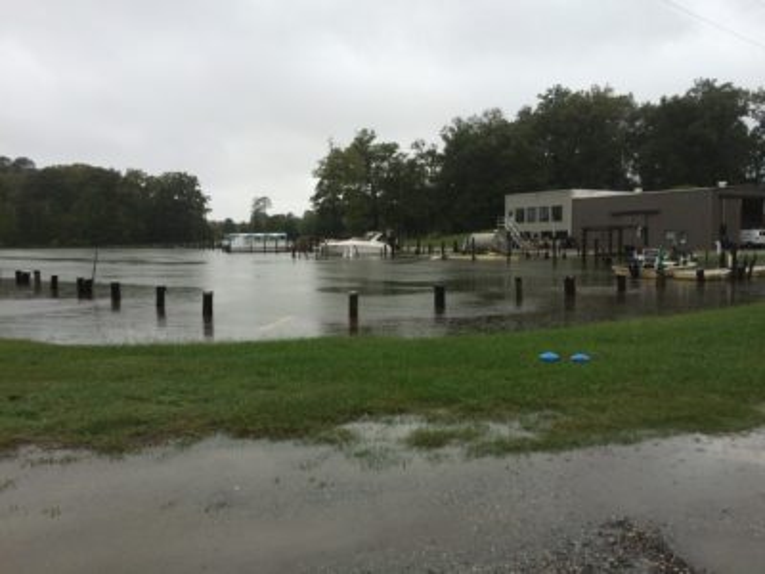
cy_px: 287
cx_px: 382
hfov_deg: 61.7
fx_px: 641
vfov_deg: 48.2
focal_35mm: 29
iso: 32
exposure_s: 1/526
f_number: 2.2
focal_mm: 4.15
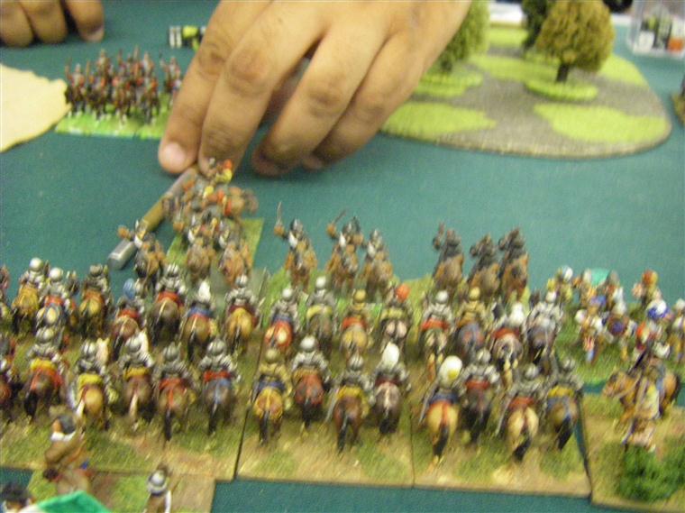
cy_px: 256
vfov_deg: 37.7
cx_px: 342
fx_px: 751
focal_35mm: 38
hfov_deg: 49.0
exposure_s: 1/15
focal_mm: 6.3
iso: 800
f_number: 3.5
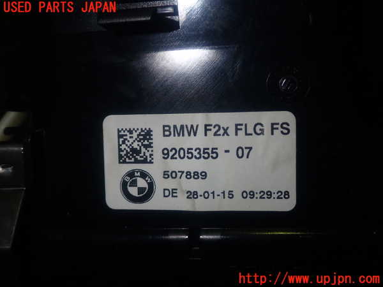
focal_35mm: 38
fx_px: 420
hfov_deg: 49.0
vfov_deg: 37.7
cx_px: 192
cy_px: 144
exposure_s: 1/40
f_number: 8
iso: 200
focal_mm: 6.83
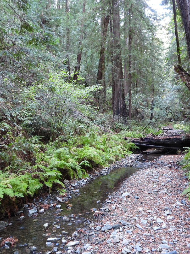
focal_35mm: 29
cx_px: 95
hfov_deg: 48.2
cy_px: 146
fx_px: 212
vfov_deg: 61.4
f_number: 2.8
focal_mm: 4.3
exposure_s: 1/8
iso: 450
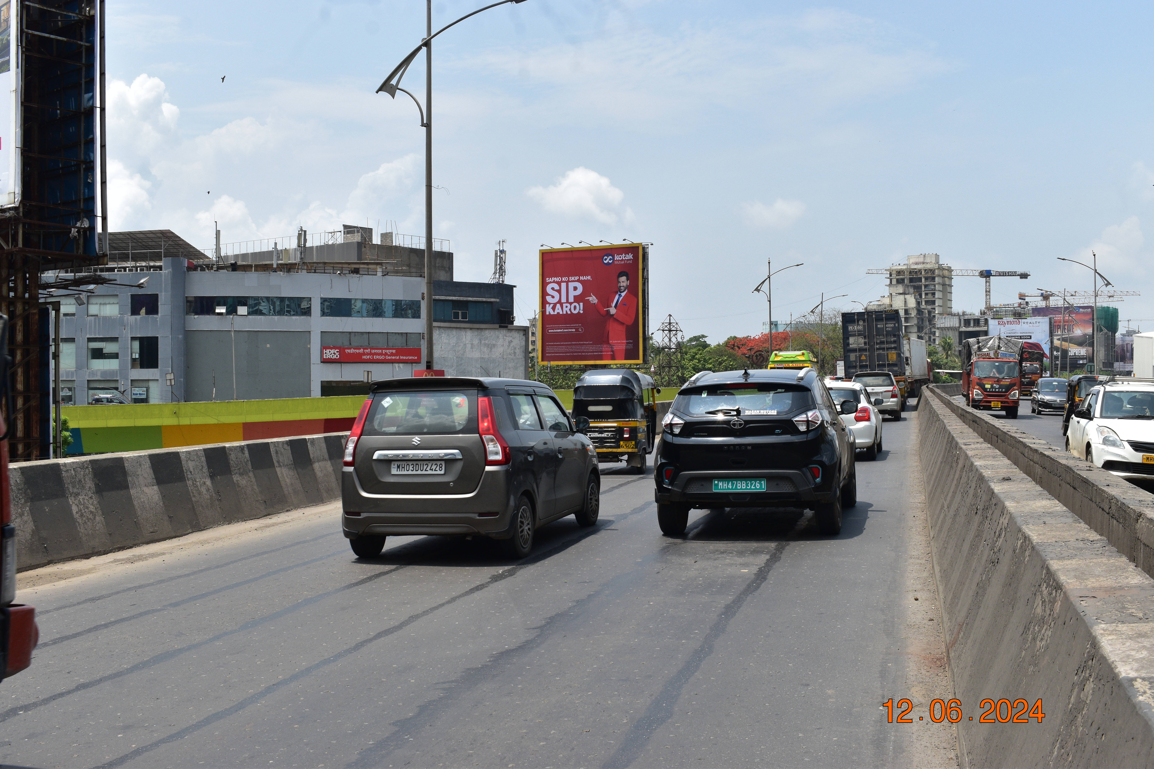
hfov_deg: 51.3
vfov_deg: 35.5
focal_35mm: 38
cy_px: 384
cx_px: 577
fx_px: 1202
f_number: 11
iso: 360
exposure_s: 1/500
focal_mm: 25
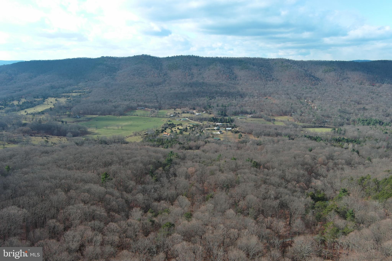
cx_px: 196
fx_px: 316
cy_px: 130
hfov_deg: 63.7
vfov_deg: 45.0
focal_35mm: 29
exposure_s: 1/405
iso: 100
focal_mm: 10.57
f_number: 2.8
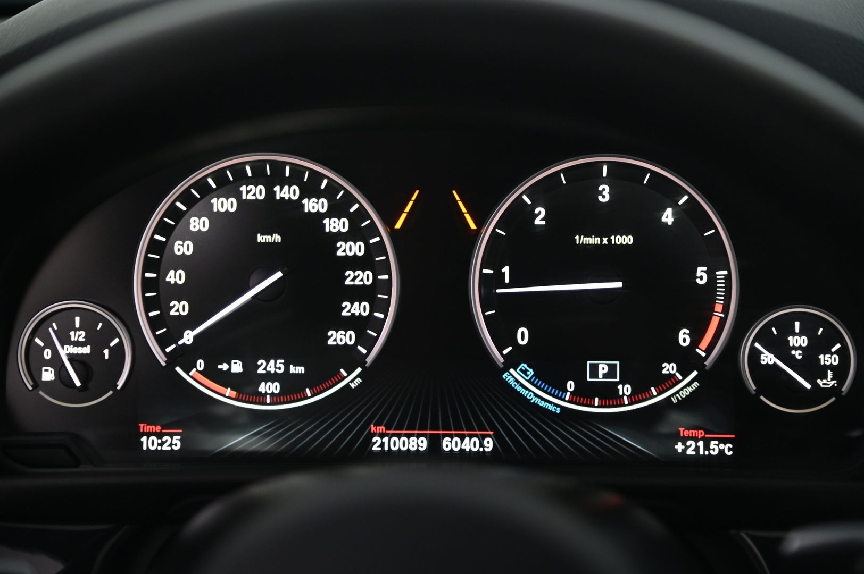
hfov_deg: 23.7
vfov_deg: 15.9
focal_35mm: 86
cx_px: 432
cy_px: 287
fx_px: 2062
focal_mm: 86
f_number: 4
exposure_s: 1/30
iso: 2000
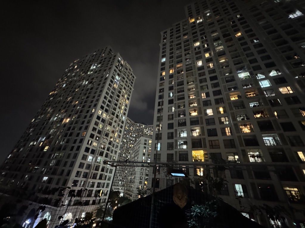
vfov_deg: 85.7
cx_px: 152
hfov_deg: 102.1
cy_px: 114
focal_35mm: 14
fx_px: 123
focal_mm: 2.22
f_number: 2.2
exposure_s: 1/25
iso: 1250
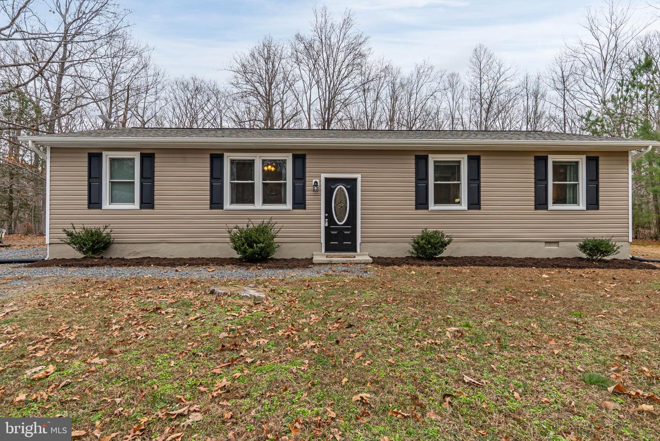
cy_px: 220
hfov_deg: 90.0
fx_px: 330
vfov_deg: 67.5
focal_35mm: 18
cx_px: 330
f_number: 8
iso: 100
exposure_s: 1/40
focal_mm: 18
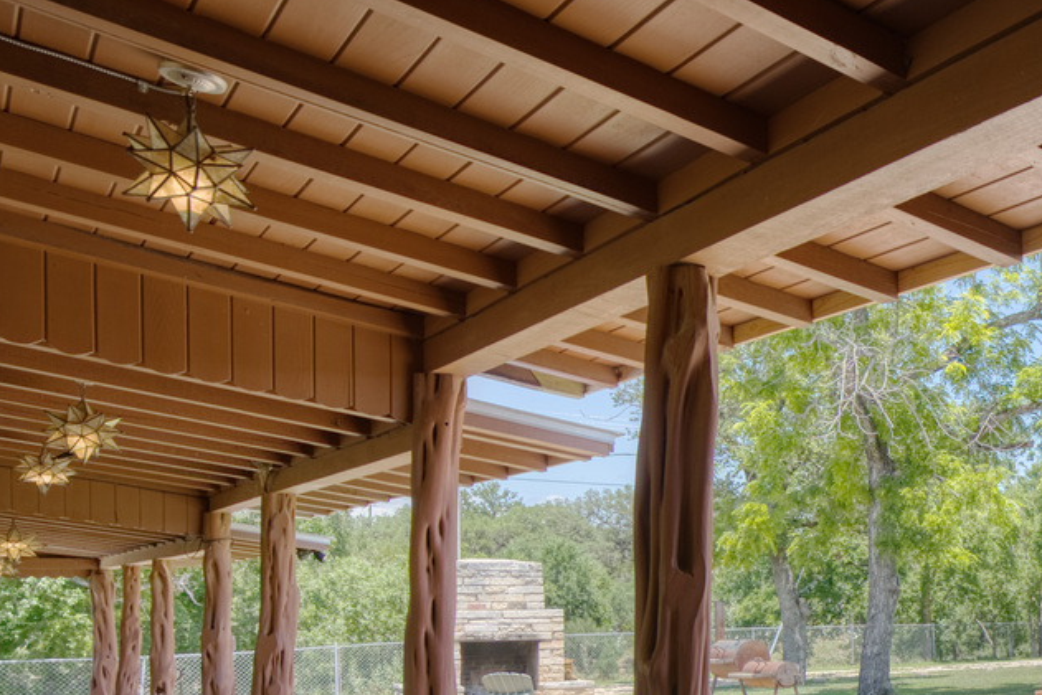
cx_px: 1198
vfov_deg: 31.4
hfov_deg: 37.8
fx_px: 1187
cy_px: 603
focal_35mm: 41
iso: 100
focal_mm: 16
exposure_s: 1/25
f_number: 7.1
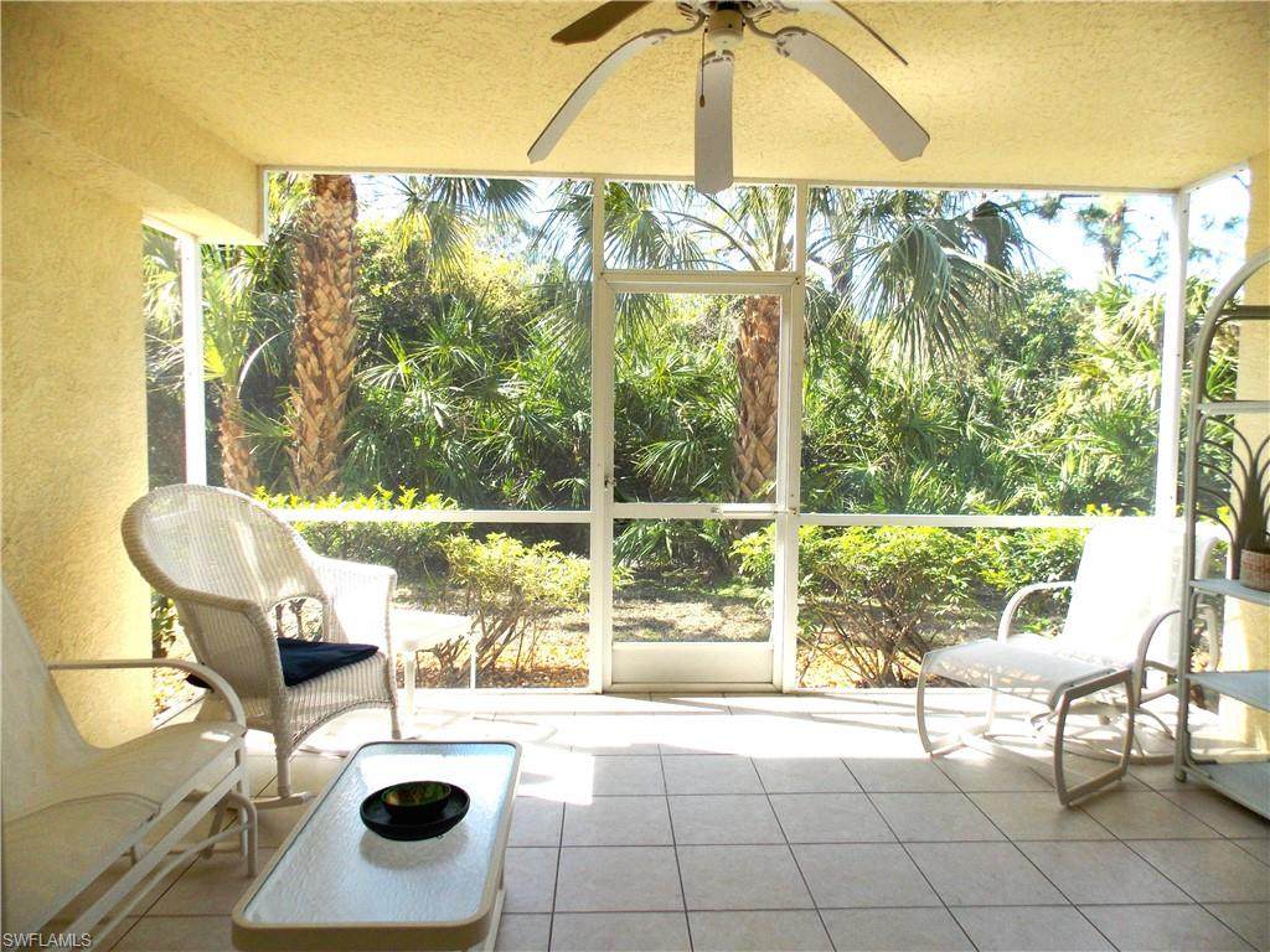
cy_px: 476
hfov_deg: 73.9
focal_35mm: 23
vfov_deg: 58.9
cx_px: 635
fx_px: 844
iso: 80
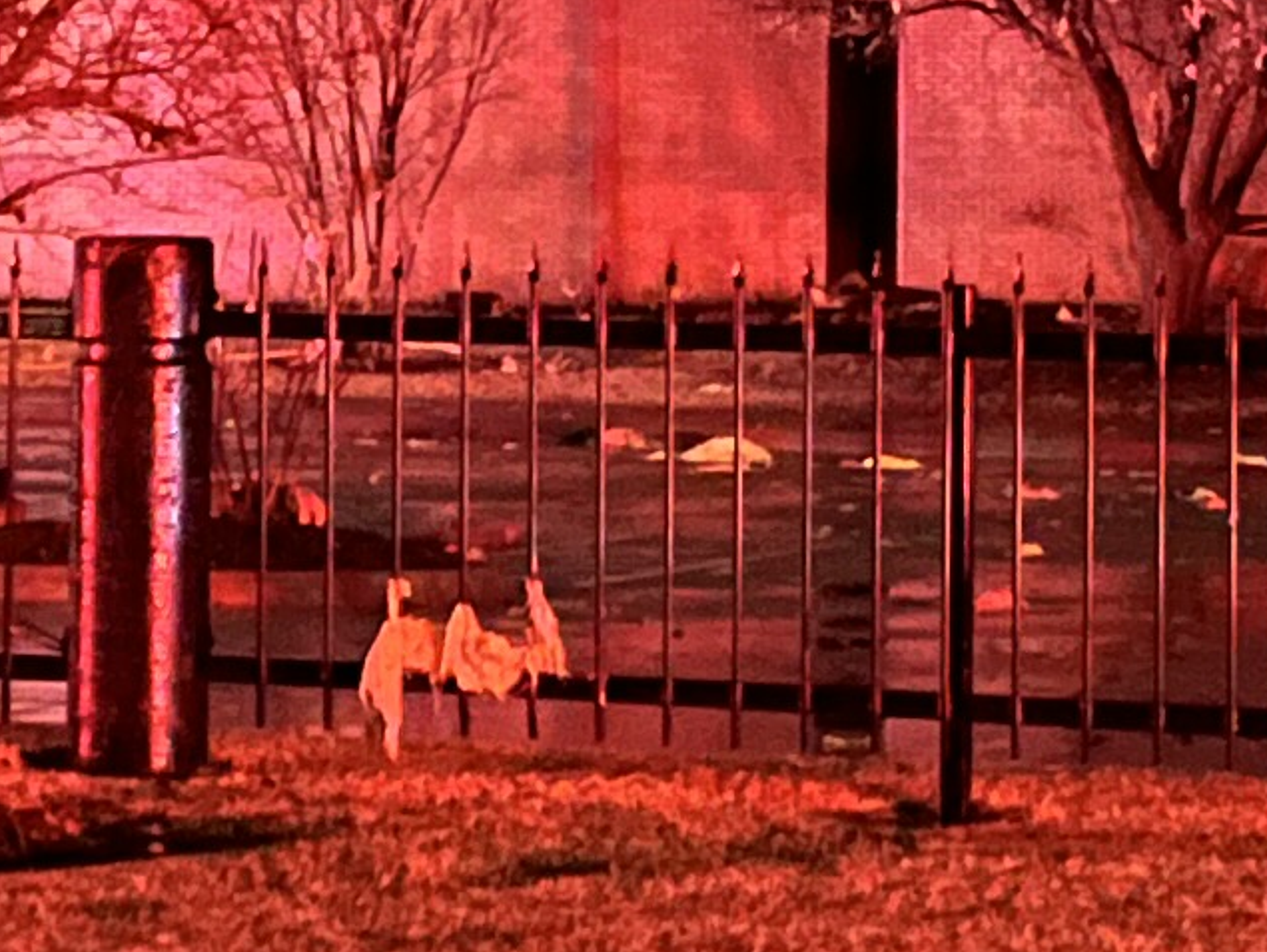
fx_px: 6043
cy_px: -130
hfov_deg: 11.9
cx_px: 946
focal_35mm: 165
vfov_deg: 8.9
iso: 1250
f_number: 1.6
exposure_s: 1/2
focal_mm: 5.1
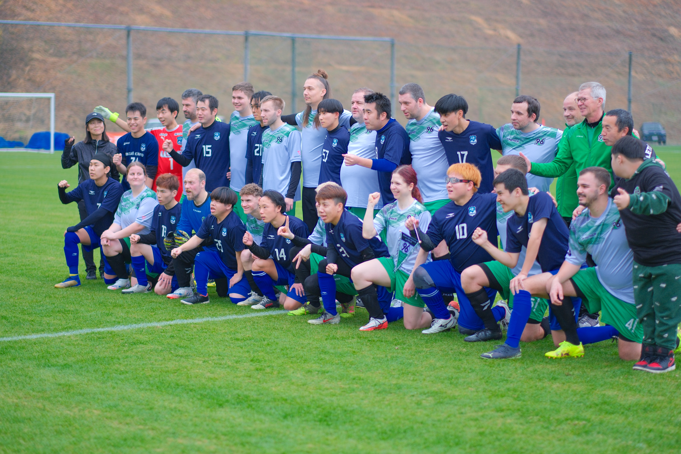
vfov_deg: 16.3
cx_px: 340
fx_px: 1589
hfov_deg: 24.2
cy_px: 227
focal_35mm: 84
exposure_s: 1/1600
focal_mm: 56
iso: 320
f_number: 1.2
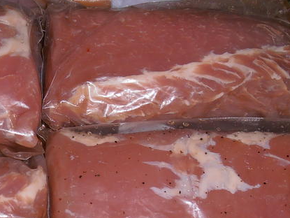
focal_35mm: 65
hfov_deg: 28.9
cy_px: 161
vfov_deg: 22.4
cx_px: 43
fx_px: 545
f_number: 3.5
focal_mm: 5.25
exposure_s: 1/30
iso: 80
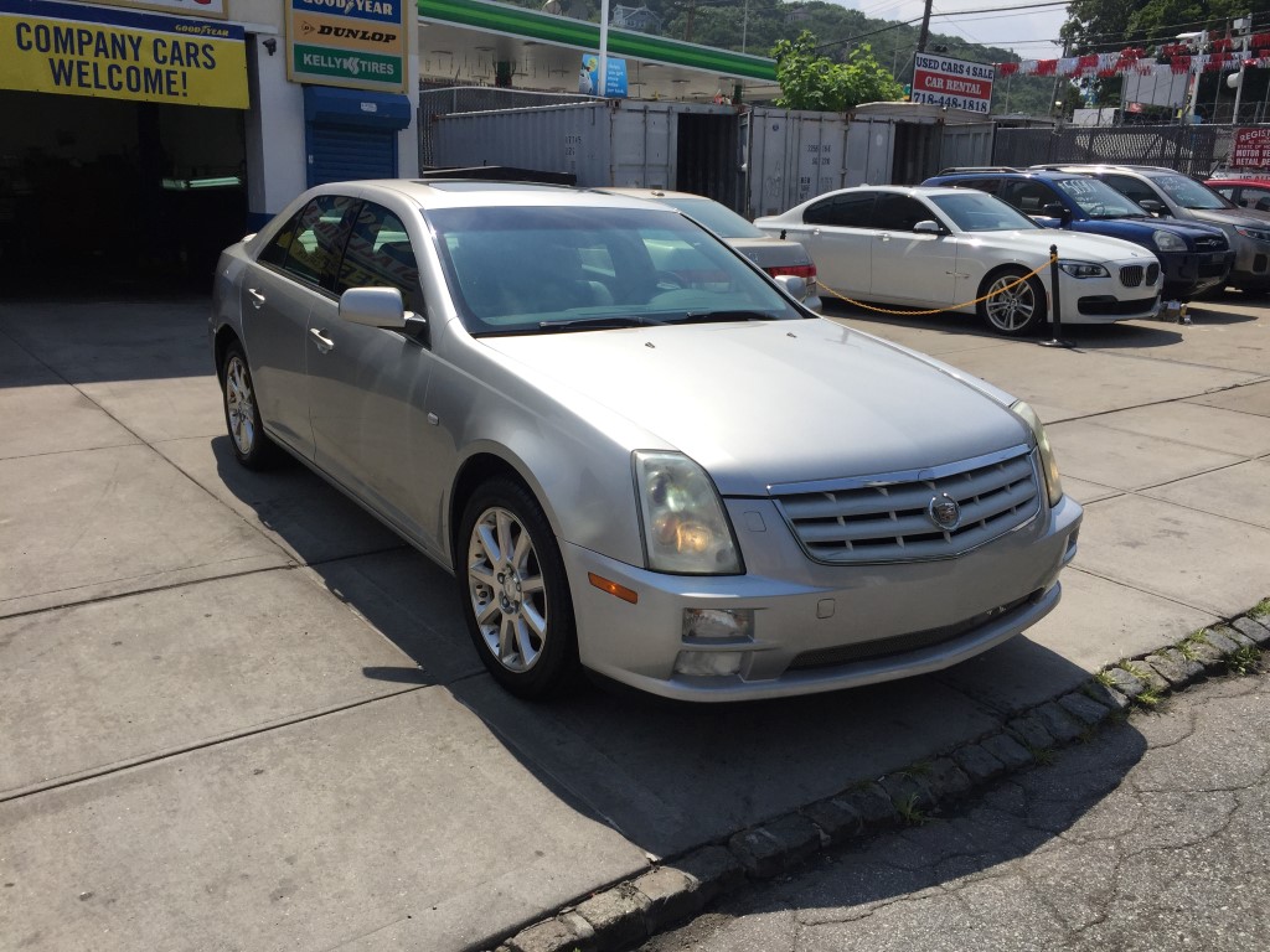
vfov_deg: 48.2
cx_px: 635
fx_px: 1064
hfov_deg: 61.7
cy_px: 476
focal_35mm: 29
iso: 32
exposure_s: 1/3300
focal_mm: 4.15
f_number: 2.2
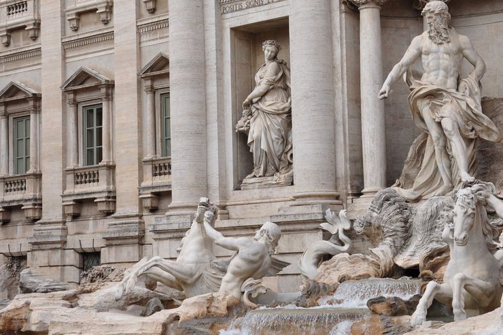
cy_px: 129
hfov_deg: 24.5
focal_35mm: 83
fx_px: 1159
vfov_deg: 16.4
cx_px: 292
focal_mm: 40
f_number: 10
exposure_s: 1/250
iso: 200
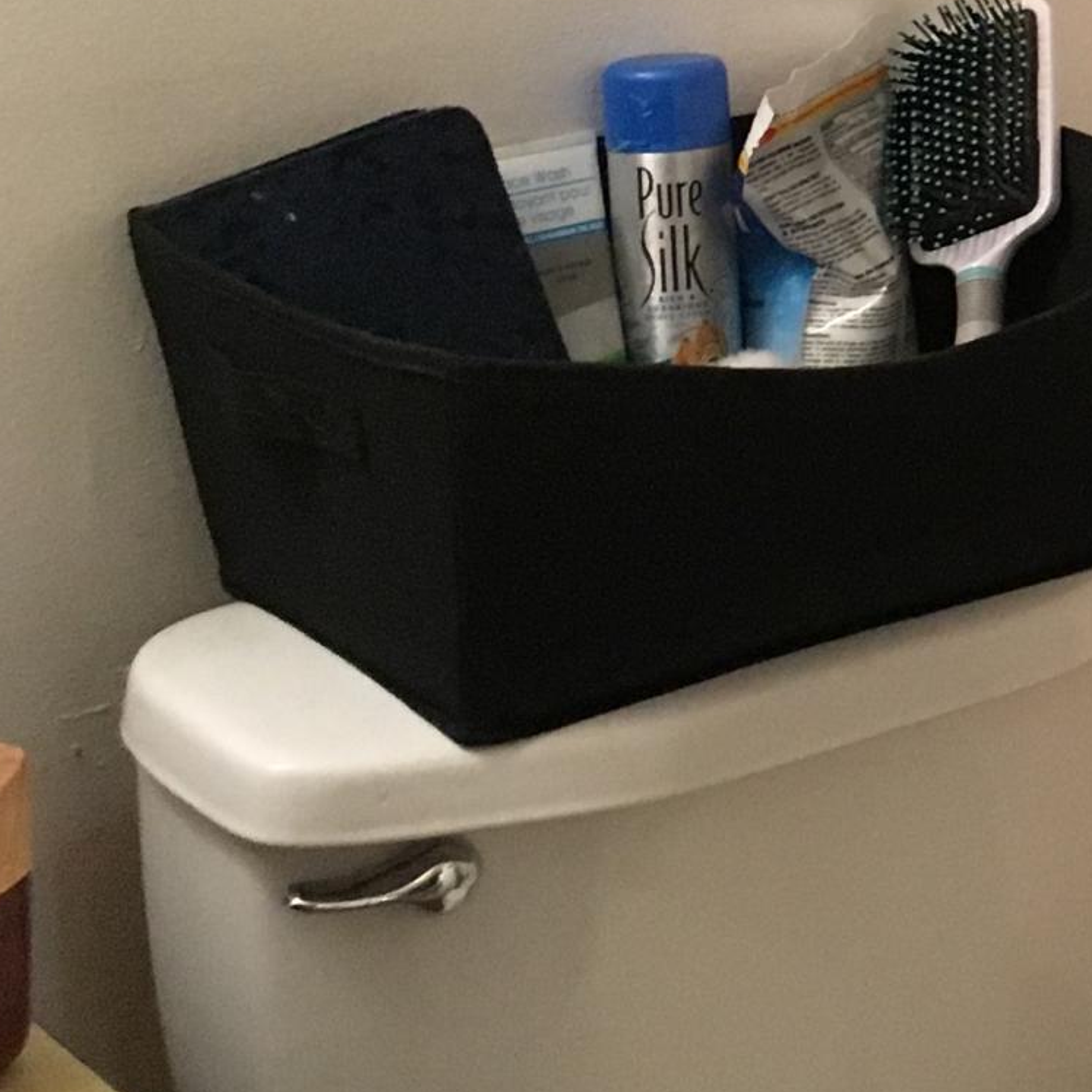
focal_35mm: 103
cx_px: 2006
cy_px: -85
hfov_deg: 14.7
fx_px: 3676
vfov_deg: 16.4
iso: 200
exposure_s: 1/17
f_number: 2.2
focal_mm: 4.15
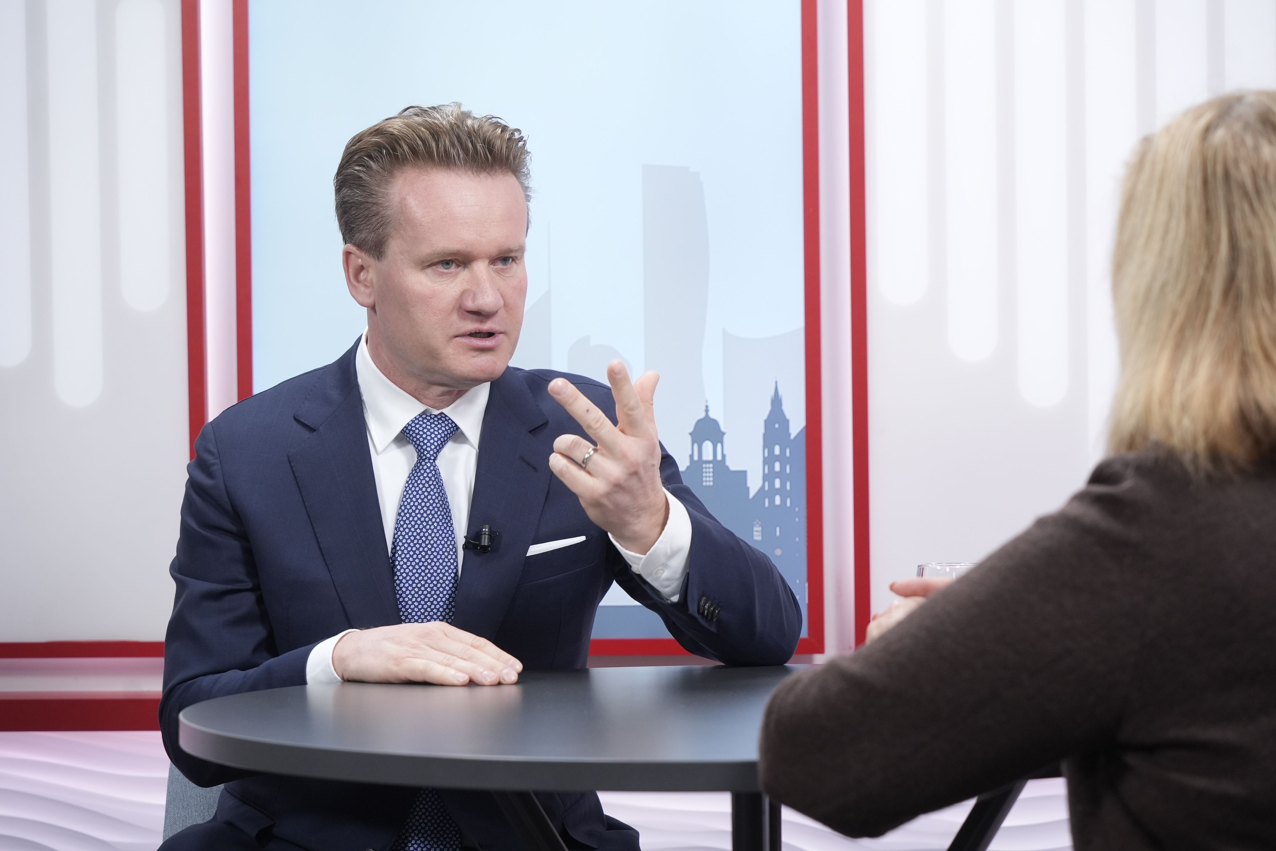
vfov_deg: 14.6
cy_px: 426
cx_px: 638
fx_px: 3332
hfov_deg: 21.7
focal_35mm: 94
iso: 1600
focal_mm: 94
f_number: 5.6
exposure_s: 1/160
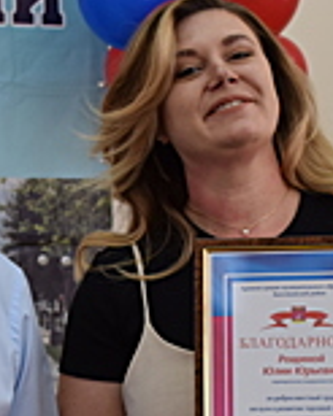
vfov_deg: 15.3
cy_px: 338
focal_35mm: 125
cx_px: 72
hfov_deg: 12.3
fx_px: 1541
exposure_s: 1/100
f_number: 4.5
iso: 400
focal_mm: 26
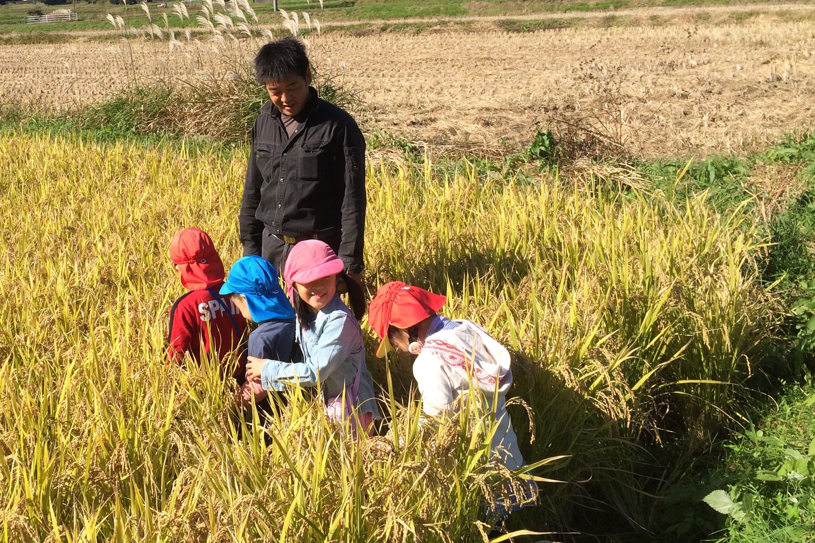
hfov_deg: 44.0
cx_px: 286
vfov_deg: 30.0
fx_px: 996
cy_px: 137
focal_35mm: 44
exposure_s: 1/1709
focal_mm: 4.15
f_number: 2.2
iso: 32
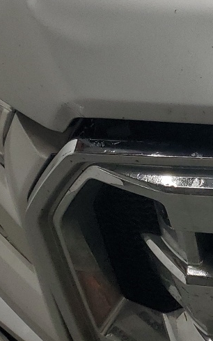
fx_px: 836
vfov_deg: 22.5
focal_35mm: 90
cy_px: 41
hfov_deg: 11.6
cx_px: 530
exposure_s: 1/123
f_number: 1.5
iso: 50
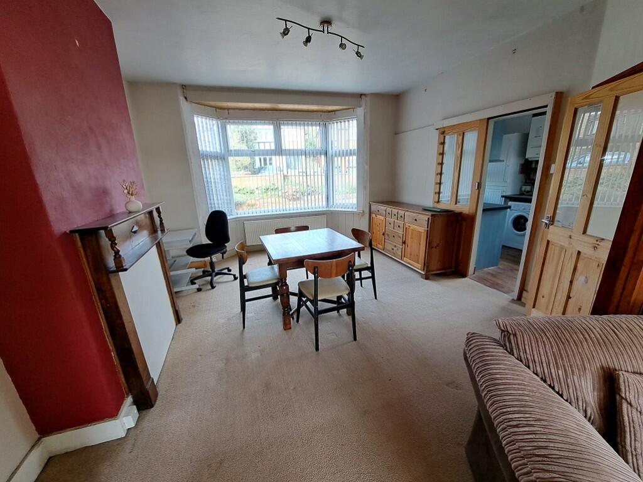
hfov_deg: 106.2
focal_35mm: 13
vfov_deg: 89.9
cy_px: 241
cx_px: 322
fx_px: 241
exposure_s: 1/50
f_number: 2.2
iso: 50
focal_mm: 1.74
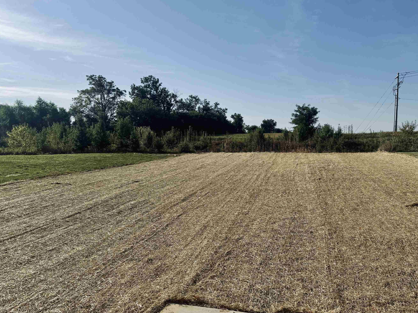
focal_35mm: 28
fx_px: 338
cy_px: 164
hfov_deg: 63.2
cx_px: 235
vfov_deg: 49.7
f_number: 1.78
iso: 80
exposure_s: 1/7937
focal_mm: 6.76
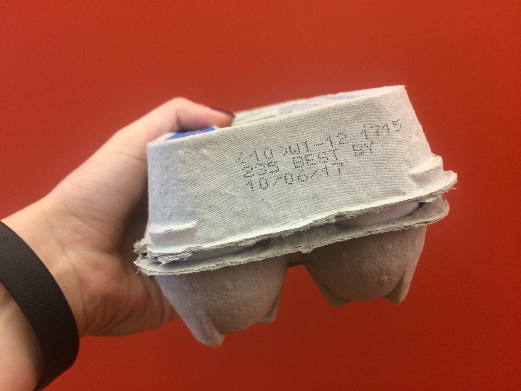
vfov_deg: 48.2
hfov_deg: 61.7
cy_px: 196
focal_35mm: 29
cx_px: 260
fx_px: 436
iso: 80
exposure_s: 1/30
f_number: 2.2
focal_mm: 4.15
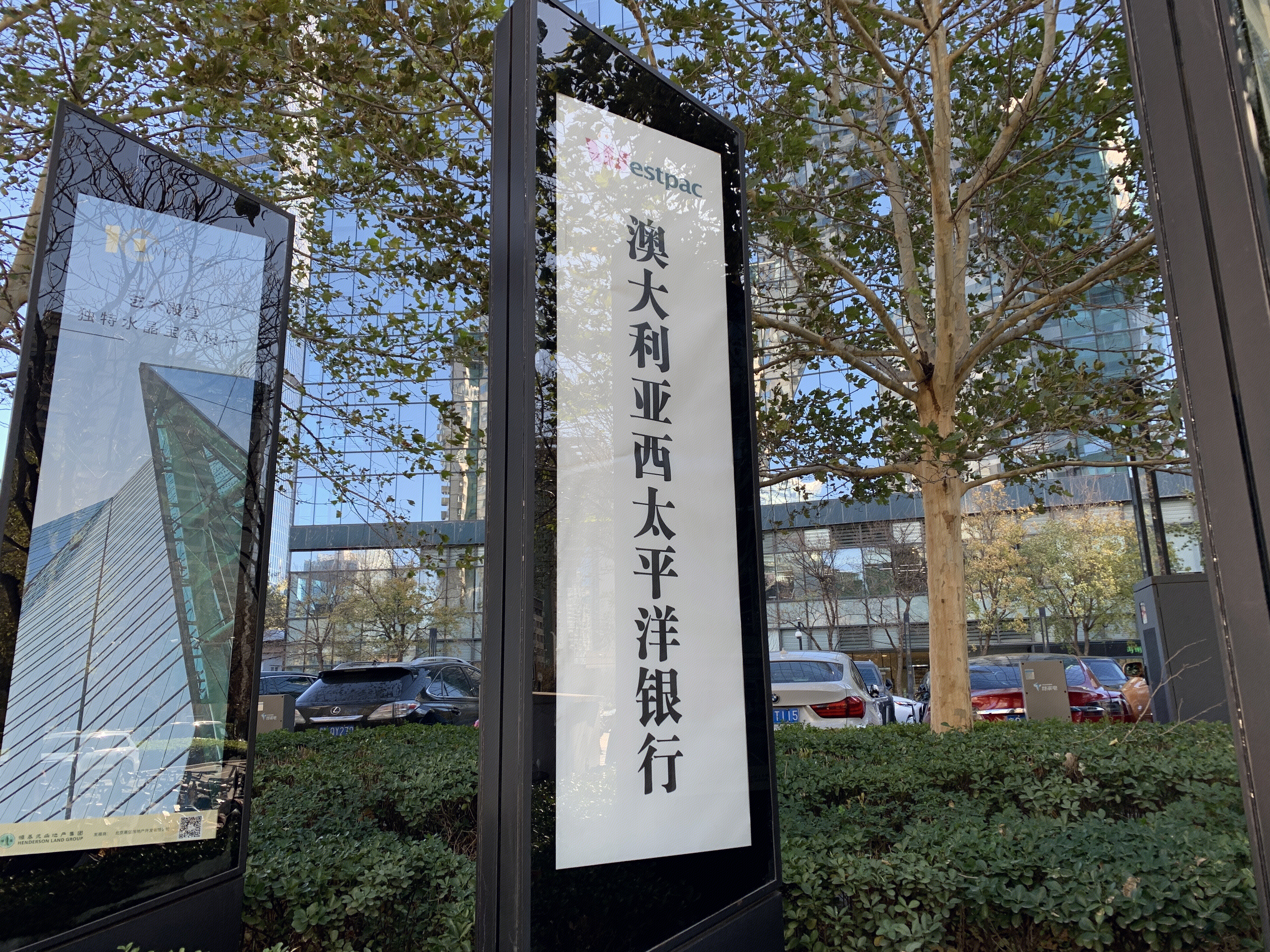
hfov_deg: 67.3
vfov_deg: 53.1
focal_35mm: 26
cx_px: 635
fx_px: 954
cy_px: 476
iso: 25
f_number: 1.8
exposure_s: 1/142
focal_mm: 4.25
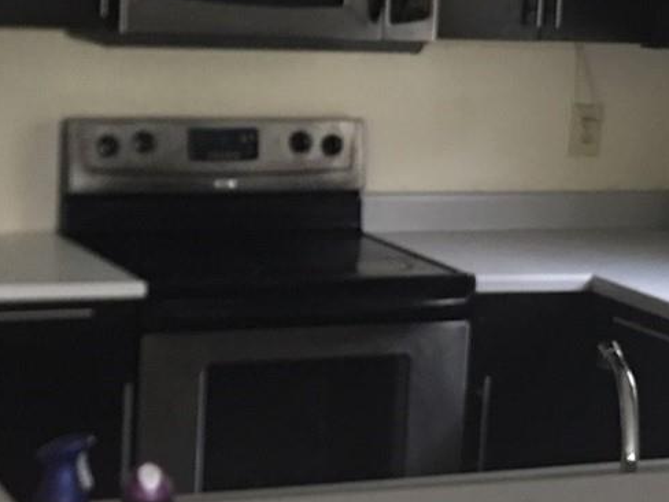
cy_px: 130
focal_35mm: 95
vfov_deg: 15.5
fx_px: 1836
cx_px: 212
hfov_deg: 20.6
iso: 80
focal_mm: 4.15
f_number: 2.2
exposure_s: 1/15
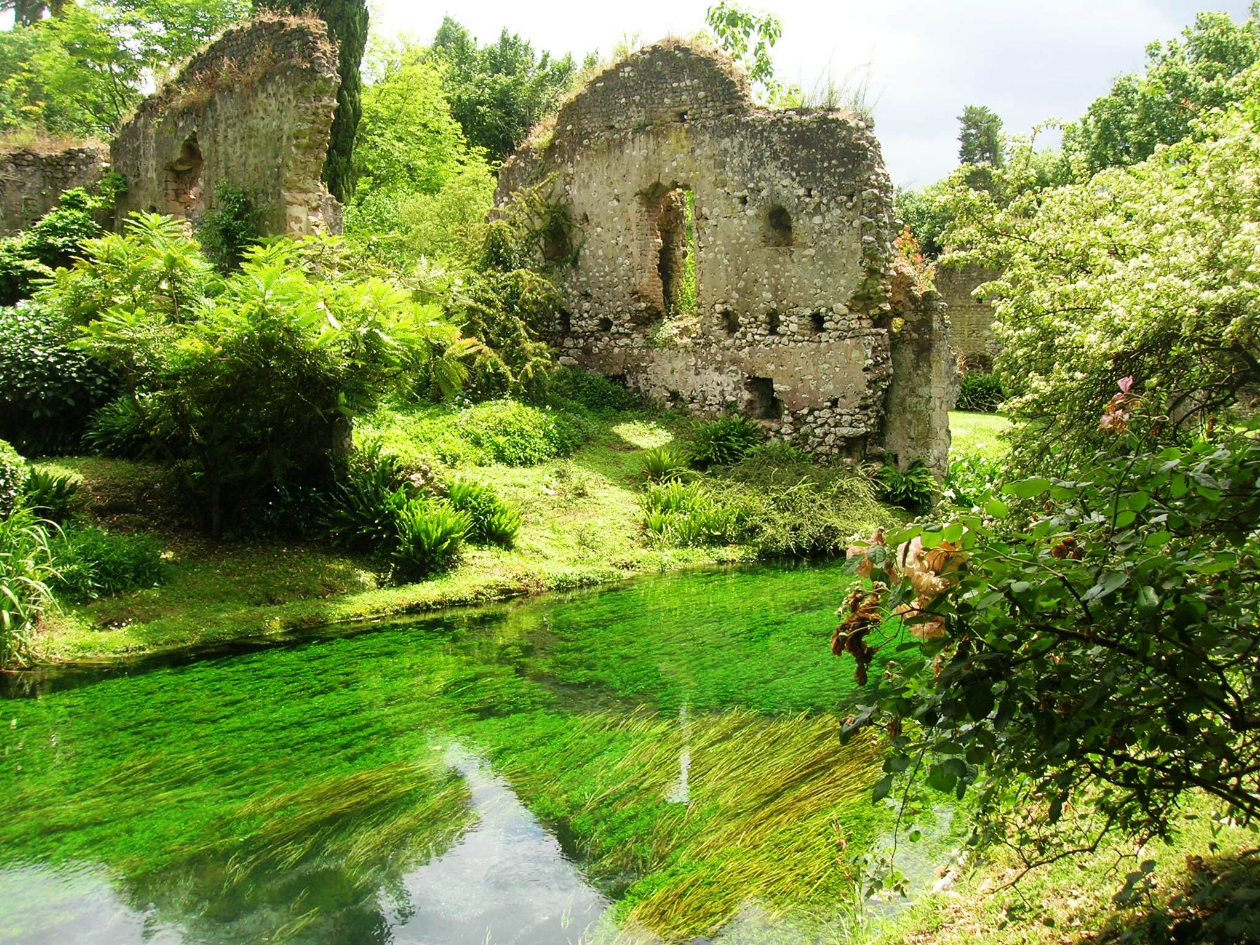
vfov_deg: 39.7
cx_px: 630
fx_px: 1310
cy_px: 472
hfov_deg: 51.4
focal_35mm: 36
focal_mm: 6
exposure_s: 1/96.6
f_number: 4.9
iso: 50
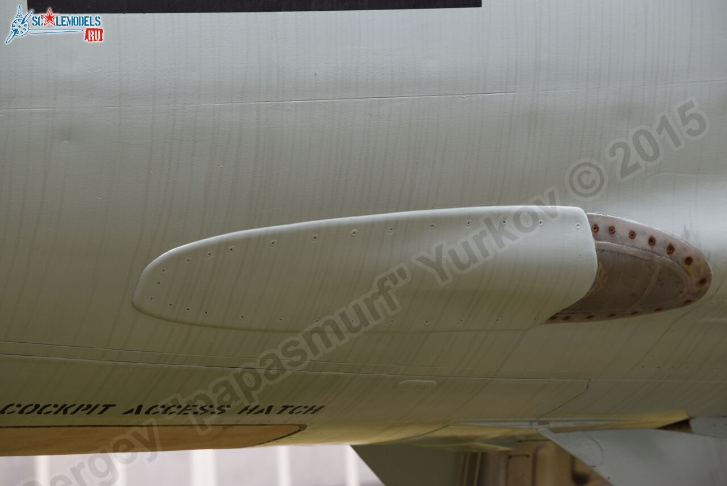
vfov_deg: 7.1
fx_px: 3940
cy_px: 243
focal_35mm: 195
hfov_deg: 10.5
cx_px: 364
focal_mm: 130
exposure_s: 1/250
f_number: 8
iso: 320
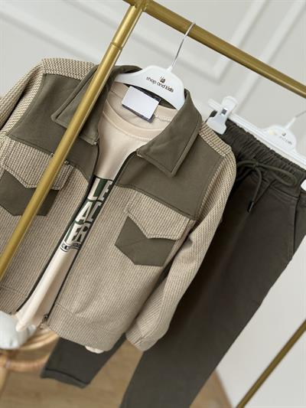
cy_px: 204
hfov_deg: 30.3
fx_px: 566
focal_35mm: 48
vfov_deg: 39.6
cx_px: 153
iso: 80
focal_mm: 6.76
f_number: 1.78
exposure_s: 1/121
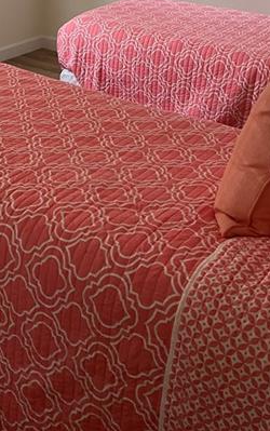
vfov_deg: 35.2
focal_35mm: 53
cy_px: 17
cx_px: 16
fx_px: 623
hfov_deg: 23.7
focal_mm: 4.2
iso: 250
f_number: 1.6
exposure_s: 1/60
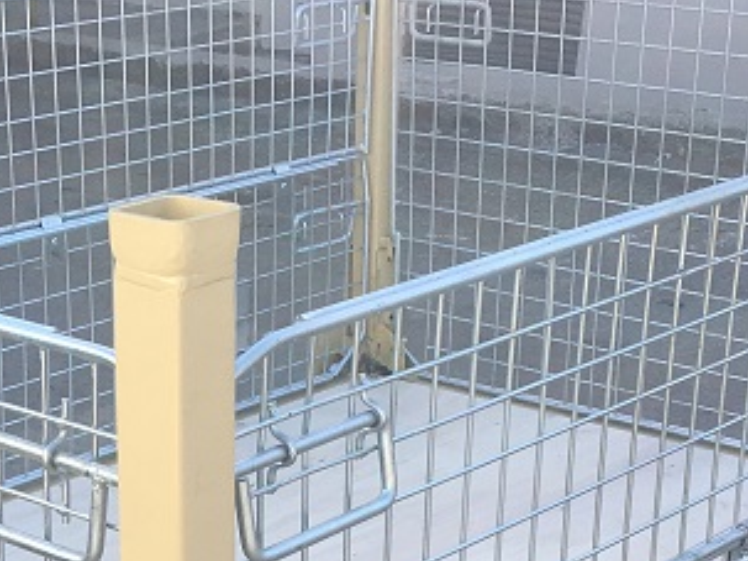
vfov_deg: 14.6
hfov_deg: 19.9
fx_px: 2117
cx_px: 200
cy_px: 662
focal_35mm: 98
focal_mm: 4.15
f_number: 2.2
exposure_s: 1/538
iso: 25
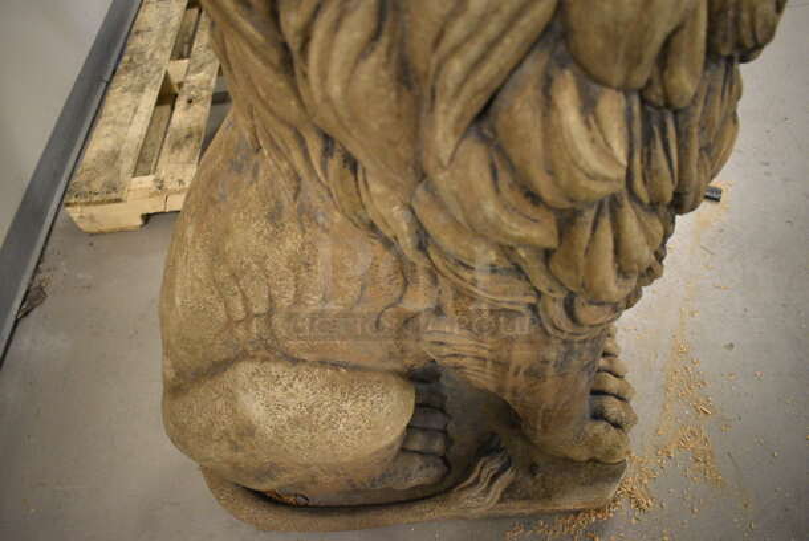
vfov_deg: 48.0
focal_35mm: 27
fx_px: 607
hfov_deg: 67.3
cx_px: 404
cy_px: 270
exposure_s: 1/125
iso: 4000
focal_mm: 18
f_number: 3.5
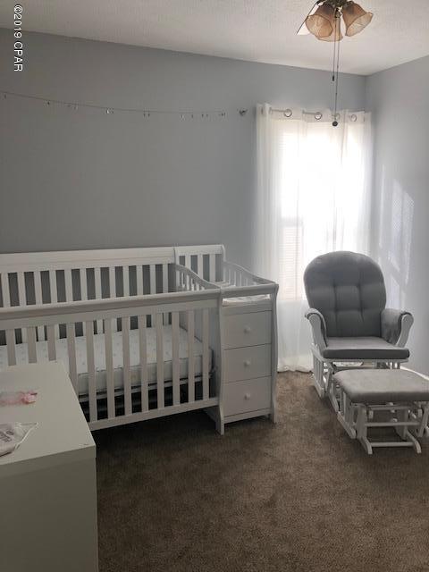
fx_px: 463
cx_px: 214
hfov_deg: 49.7
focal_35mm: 28
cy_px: 286
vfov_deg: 63.4
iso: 64
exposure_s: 1/120
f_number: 1.8
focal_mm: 4
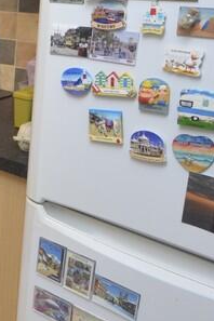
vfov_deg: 34.2
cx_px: -199
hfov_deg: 17.8
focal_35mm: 57
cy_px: 67
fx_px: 506
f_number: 7.1
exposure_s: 1/60
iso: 800
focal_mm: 11
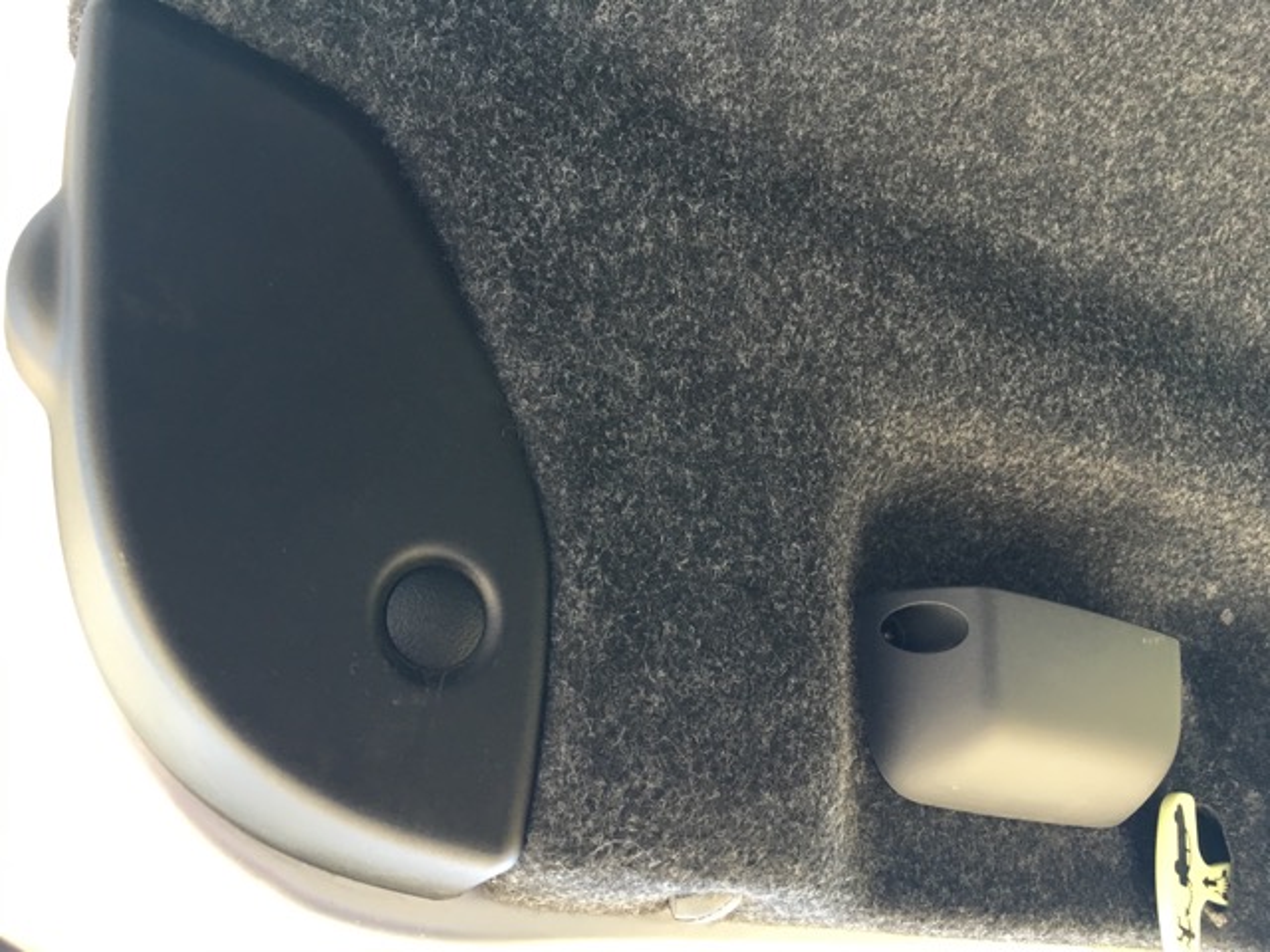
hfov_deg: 61.7
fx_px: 1064
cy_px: 476
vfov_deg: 48.2
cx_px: 635
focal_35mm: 29
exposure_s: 1/30
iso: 40
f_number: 2.2
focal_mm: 4.15
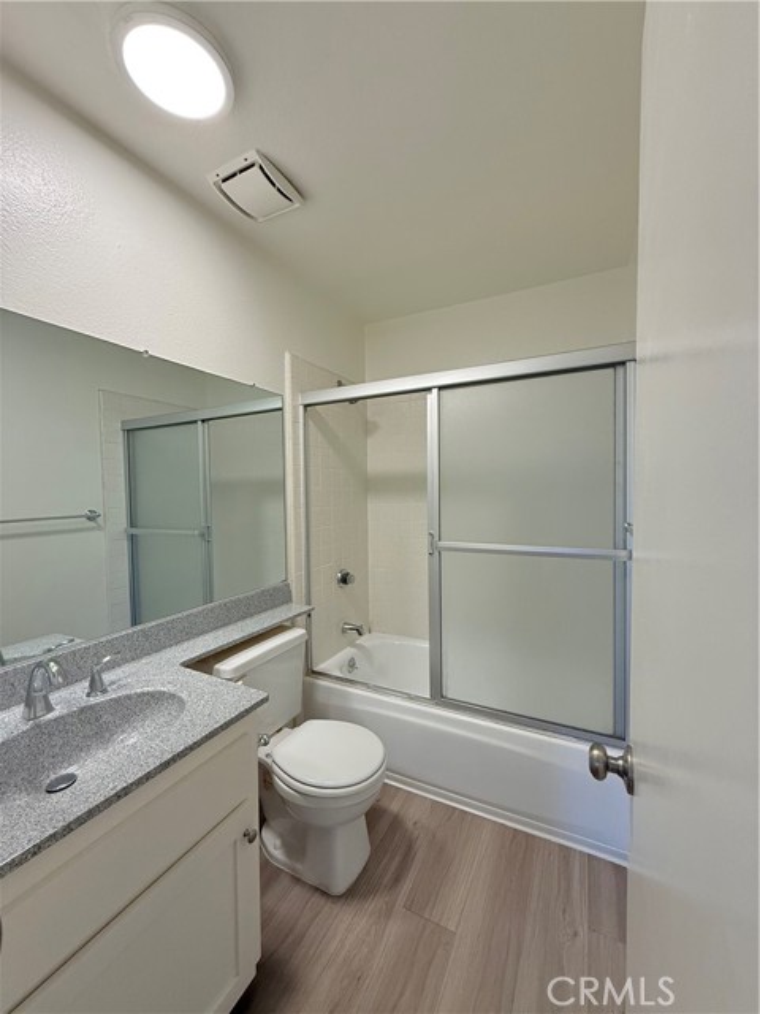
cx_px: 380
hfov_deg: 85.7
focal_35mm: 14
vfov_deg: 102.1
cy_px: 507
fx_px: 410
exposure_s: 1/99
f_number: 2.2
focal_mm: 2.22
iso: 200
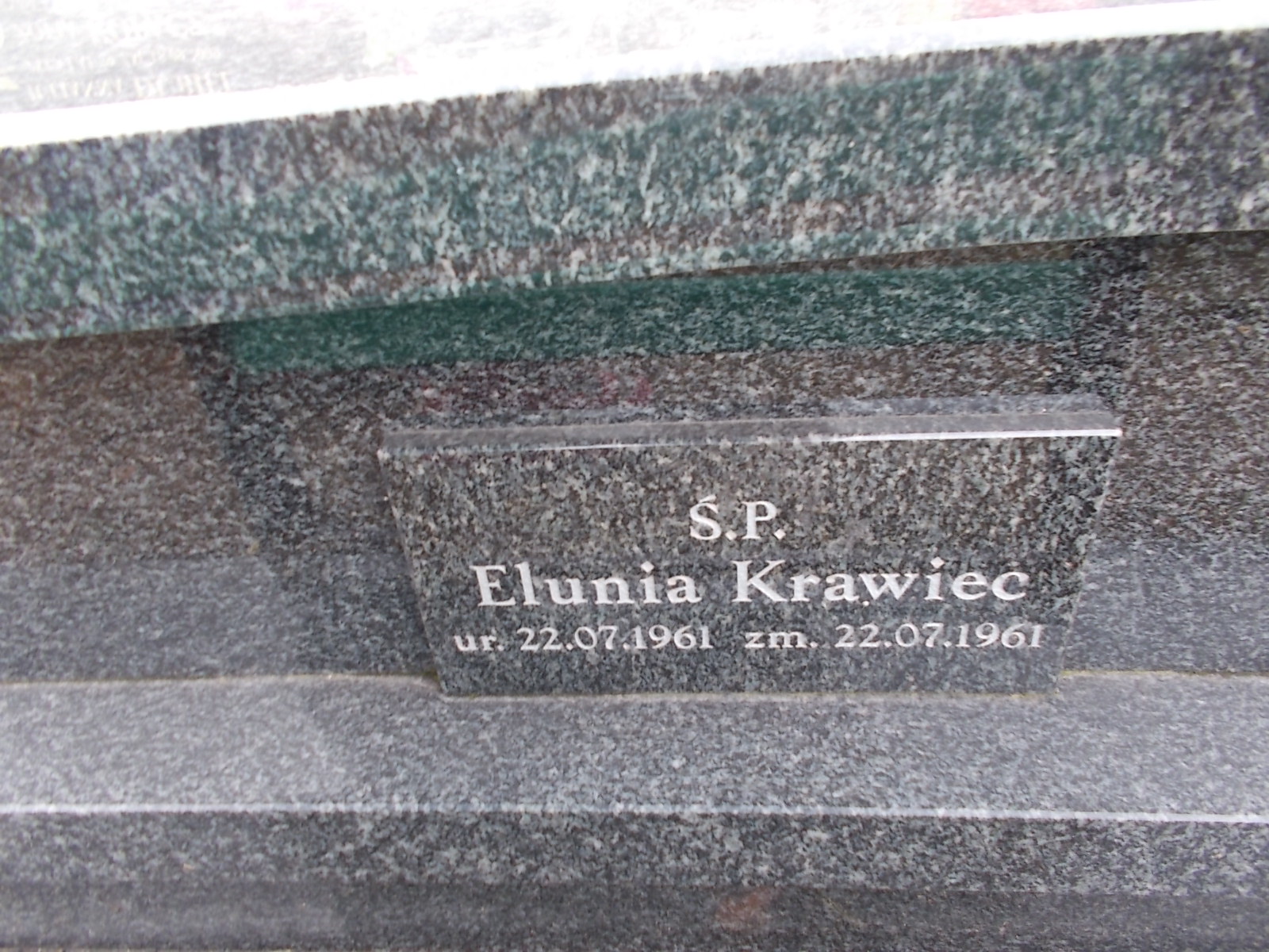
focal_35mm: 26
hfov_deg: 67.3
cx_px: 634
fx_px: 953
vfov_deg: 53.1
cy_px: 476
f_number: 3.2
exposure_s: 1/40
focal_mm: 4.6
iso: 80
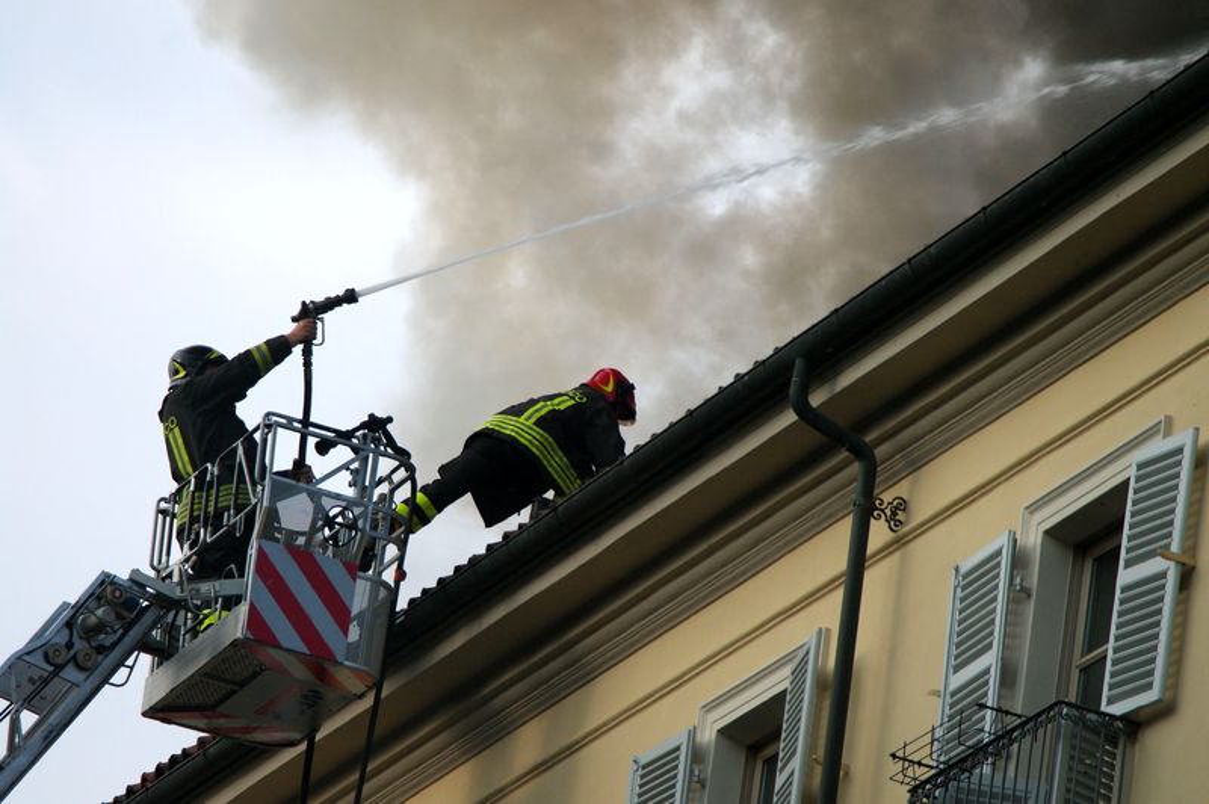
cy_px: 402
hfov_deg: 6.7
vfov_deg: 4.5
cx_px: 604
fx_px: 10335
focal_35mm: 308
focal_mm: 200
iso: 400
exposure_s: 1/640
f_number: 7.1
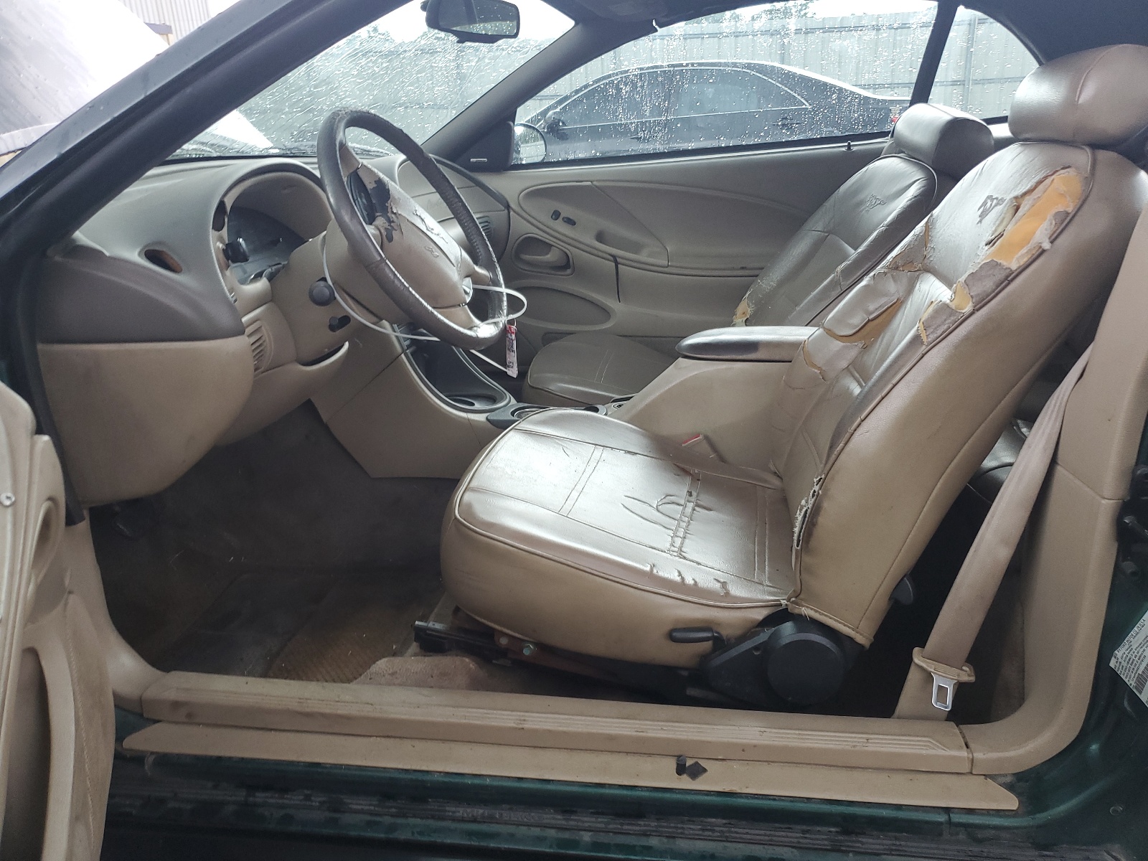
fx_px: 862
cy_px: 430
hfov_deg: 67.3
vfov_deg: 53.1
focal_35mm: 26
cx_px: 574
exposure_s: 1/60.2
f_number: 1.5
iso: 77
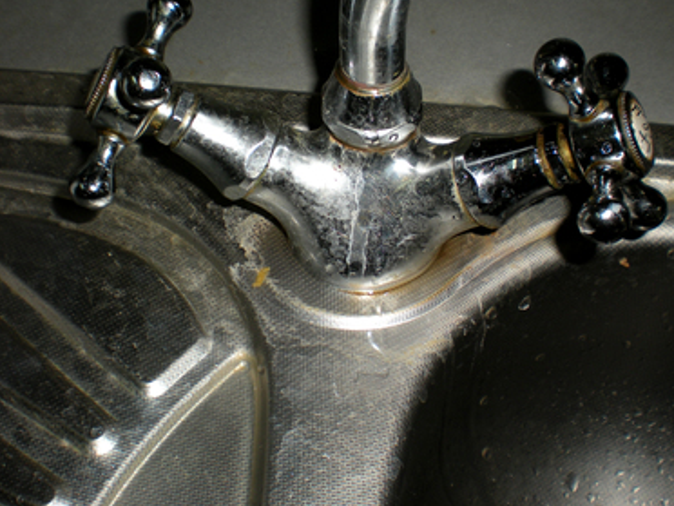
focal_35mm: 46
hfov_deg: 41.2
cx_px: 364
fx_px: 896
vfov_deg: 31.5
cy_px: 230
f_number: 4.6
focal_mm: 6.3
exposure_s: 1/60
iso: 64
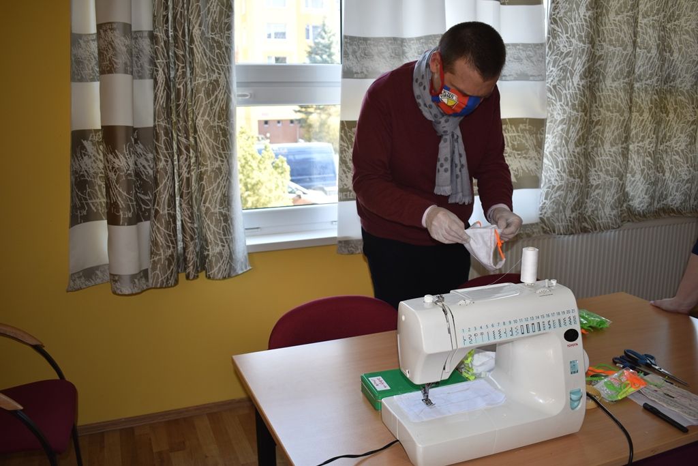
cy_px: 233
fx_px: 611
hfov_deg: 59.5
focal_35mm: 32
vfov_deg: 41.7
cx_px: 349
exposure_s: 1/60
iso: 110
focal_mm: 21
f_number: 3.8
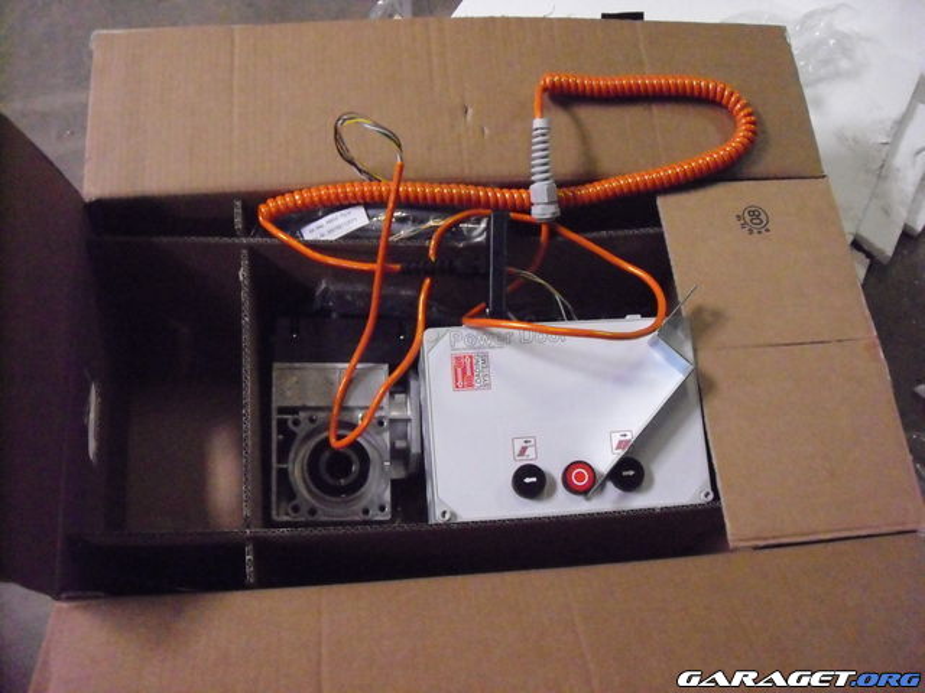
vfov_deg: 38.7
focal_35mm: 37
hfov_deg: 50.1
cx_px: 462
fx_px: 989
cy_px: 346
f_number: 2.7
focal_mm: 6.2
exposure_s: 1/100
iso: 1600
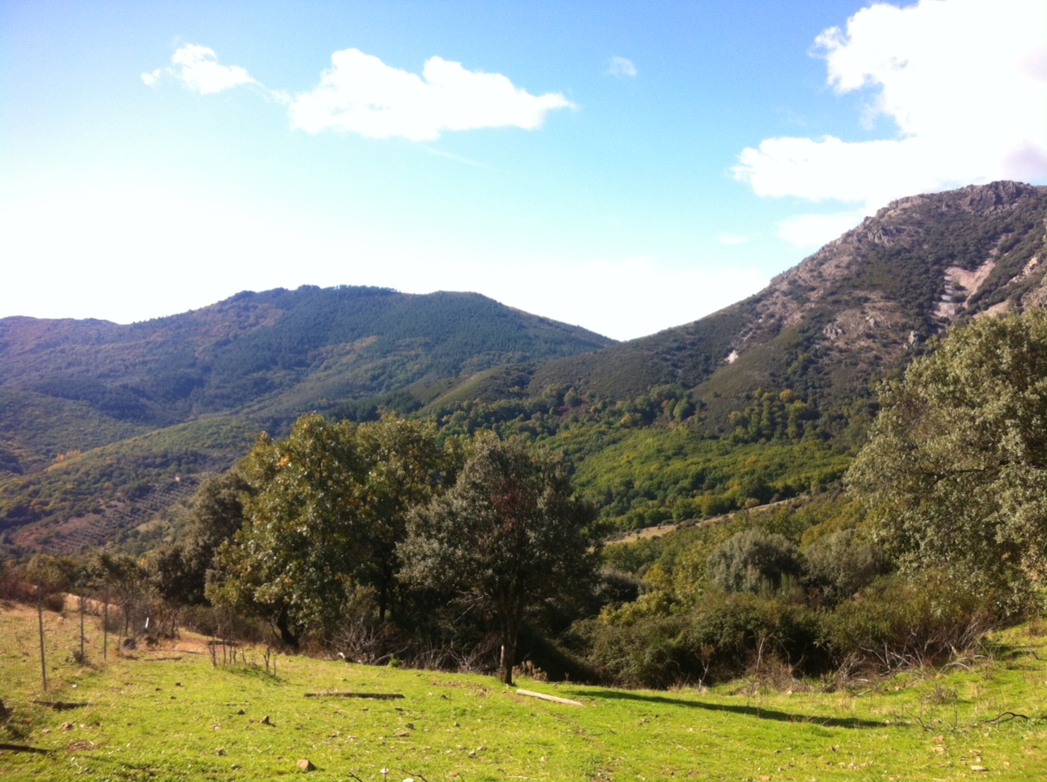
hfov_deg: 52.7
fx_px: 1057
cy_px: 391
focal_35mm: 35
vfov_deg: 40.6
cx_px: 524
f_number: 2.8
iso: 80
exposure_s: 1/642
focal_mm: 3.85
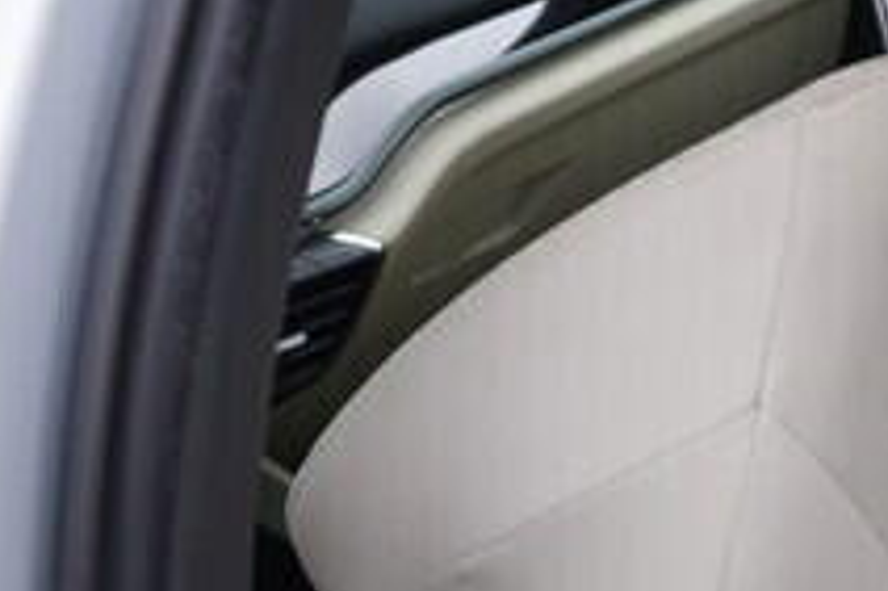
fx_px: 4289
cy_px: 748
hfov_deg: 11.1
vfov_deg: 7.8
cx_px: 1520
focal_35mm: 174
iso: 125
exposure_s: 1/50
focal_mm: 24
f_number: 3.2
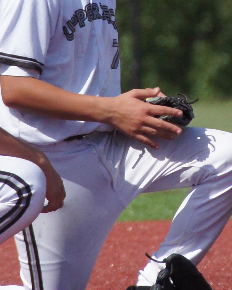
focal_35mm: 1624
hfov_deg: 1.0
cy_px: 31
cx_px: 201
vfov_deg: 1.2
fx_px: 13939
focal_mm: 250
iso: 800
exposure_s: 1/4000
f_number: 6.3
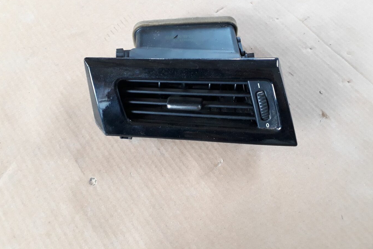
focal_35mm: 29
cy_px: 106
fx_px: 300
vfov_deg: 44.8
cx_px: 182
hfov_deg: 63.7
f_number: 1.9
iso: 200
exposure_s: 1/33
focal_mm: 3.6
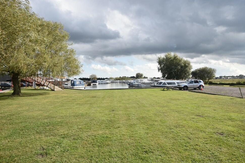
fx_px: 150
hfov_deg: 78.6
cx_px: 125
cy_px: 81
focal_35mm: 22
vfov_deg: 57.2
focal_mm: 14
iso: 200
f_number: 9
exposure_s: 1/320
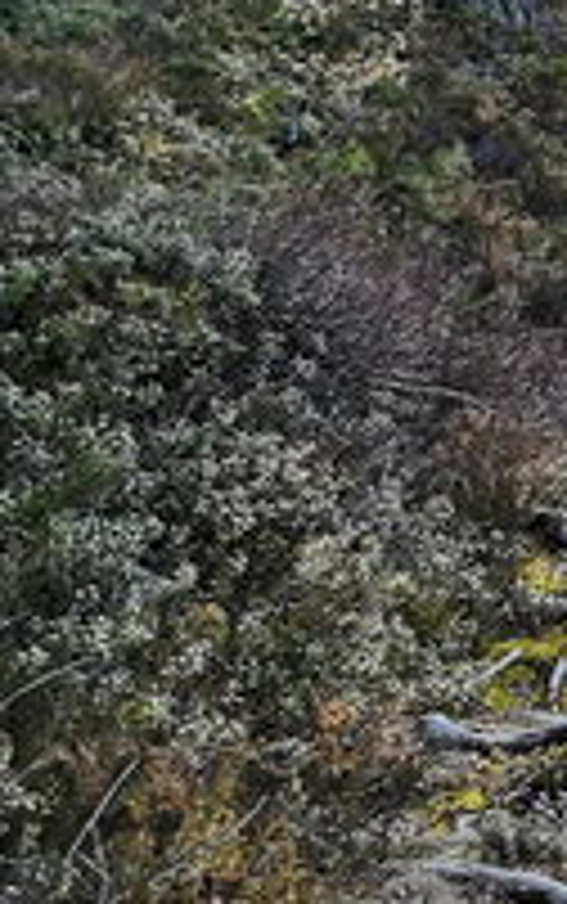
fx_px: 2245
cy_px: 54
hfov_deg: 11.7
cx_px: 1368
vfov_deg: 22.1
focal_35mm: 91
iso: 50
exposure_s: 1/456
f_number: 1.8
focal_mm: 3.95
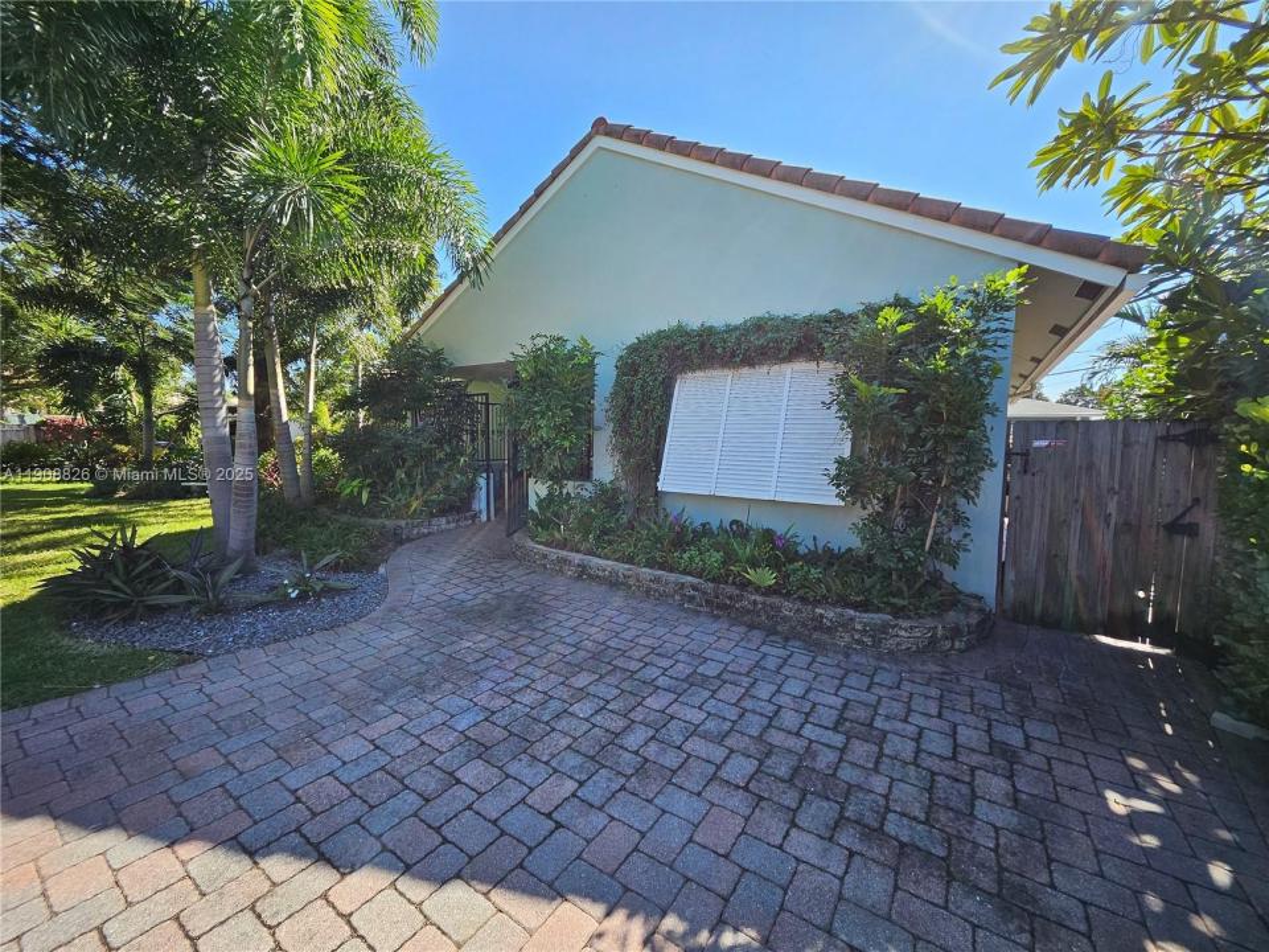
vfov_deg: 89.9
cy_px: 476
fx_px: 477
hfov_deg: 106.2
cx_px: 634
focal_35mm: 13
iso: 32
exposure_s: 1/333
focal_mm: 1.74
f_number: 2.2
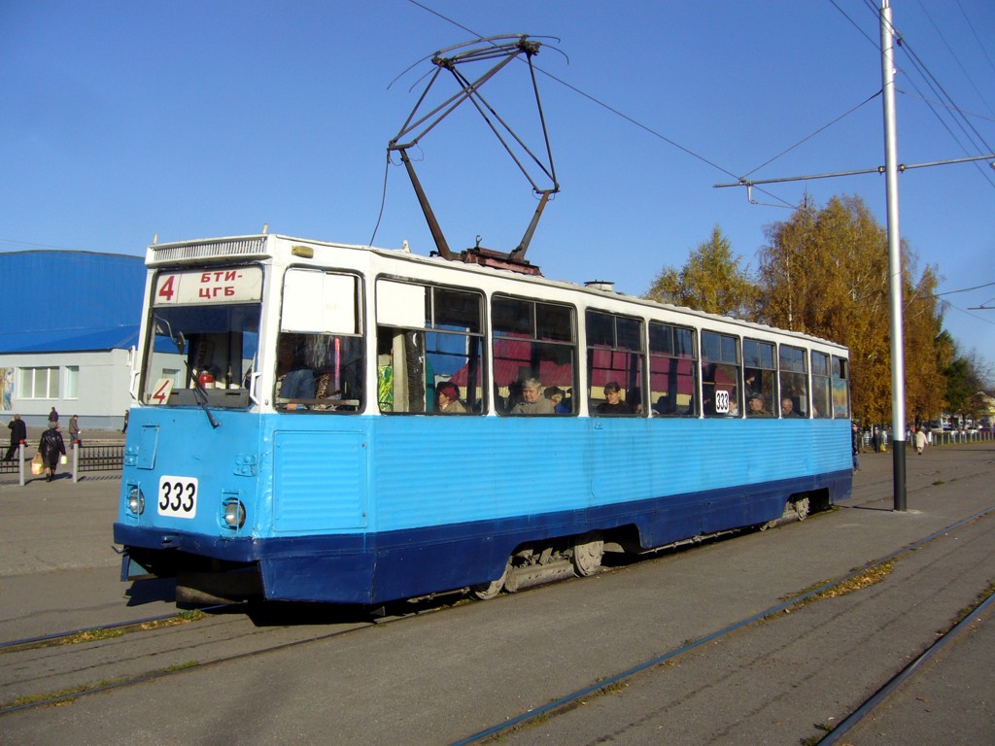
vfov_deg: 40.7
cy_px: 373
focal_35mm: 35
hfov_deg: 52.6
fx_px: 1006
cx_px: 498
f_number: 5.6
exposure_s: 1/400
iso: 80
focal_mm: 5.8
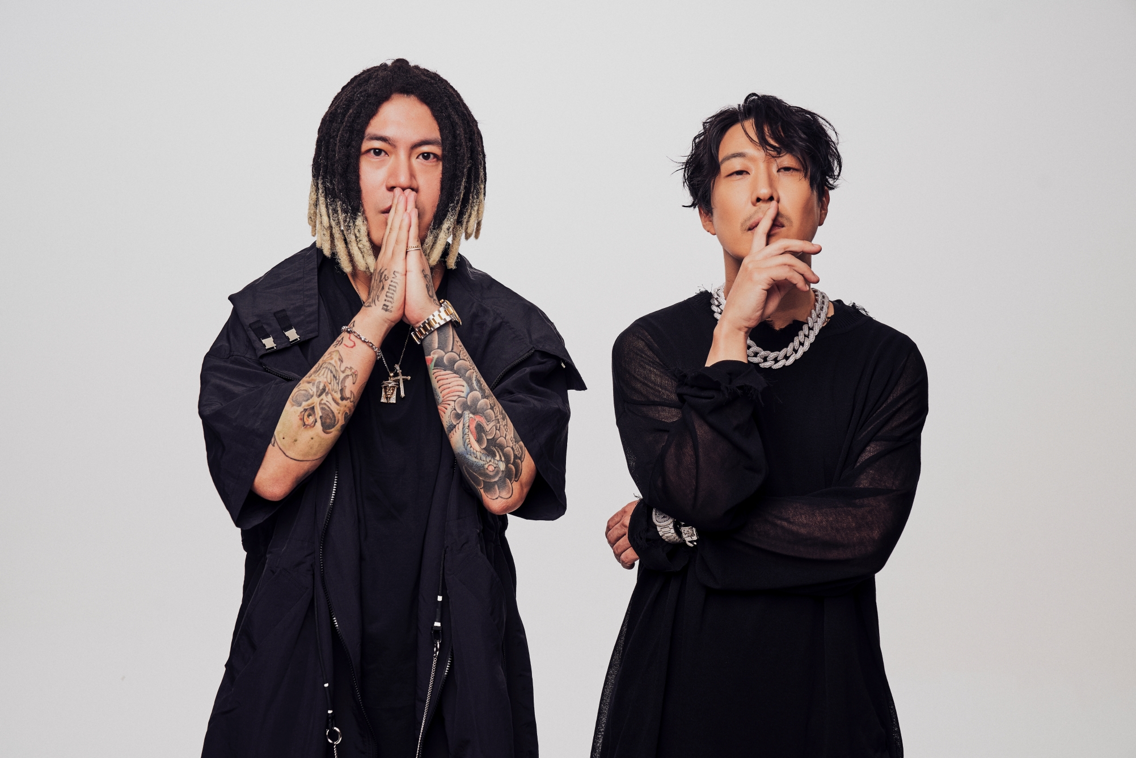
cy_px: 379
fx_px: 1704
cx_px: 568
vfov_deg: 25.1
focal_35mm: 54
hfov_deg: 36.9
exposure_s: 1/200
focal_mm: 54
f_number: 5.6
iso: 100
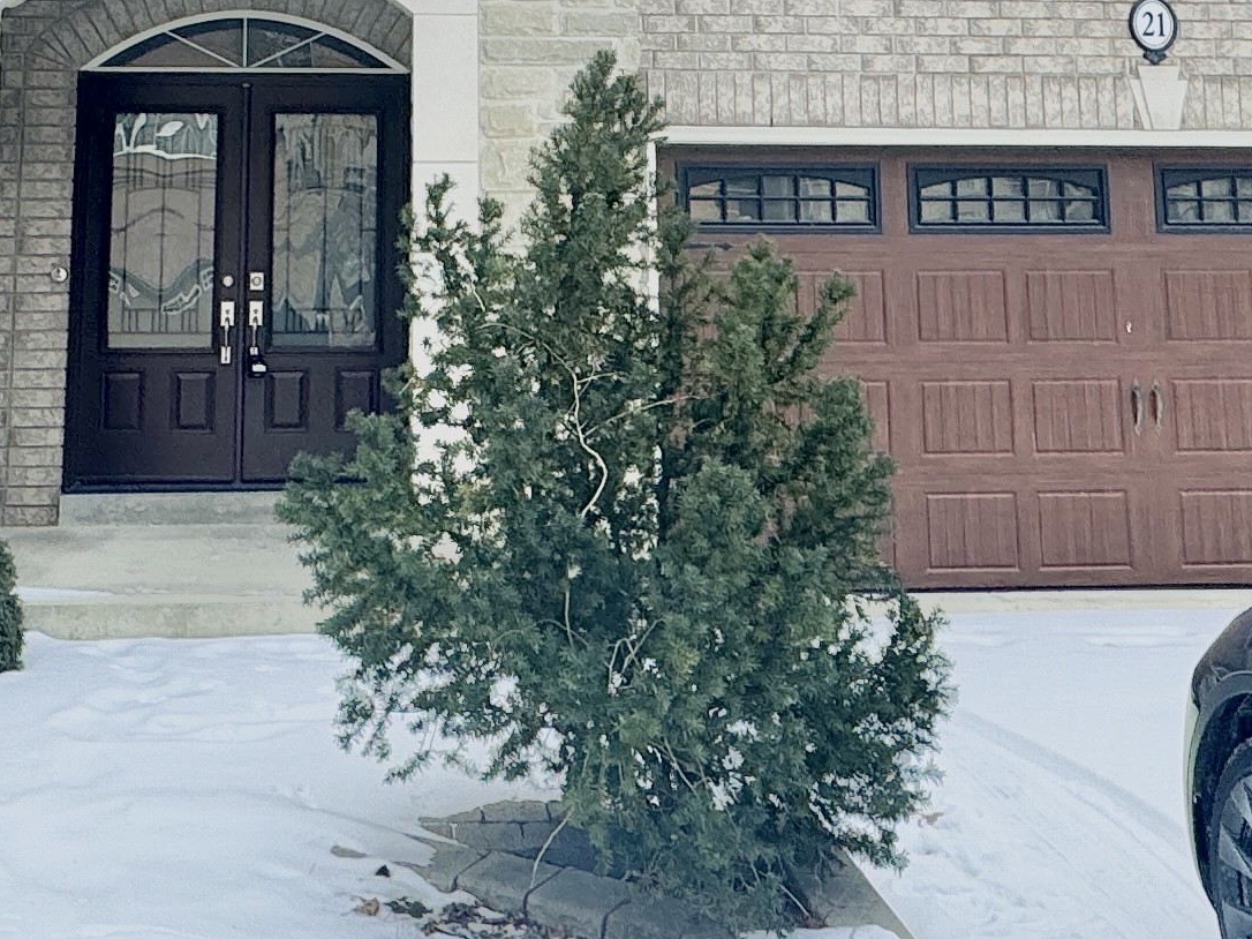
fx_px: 1880
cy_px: -53
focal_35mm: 52
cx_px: 495
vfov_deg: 26.2
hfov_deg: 36.7
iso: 50
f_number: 2.2
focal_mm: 2.22
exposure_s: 1/1078
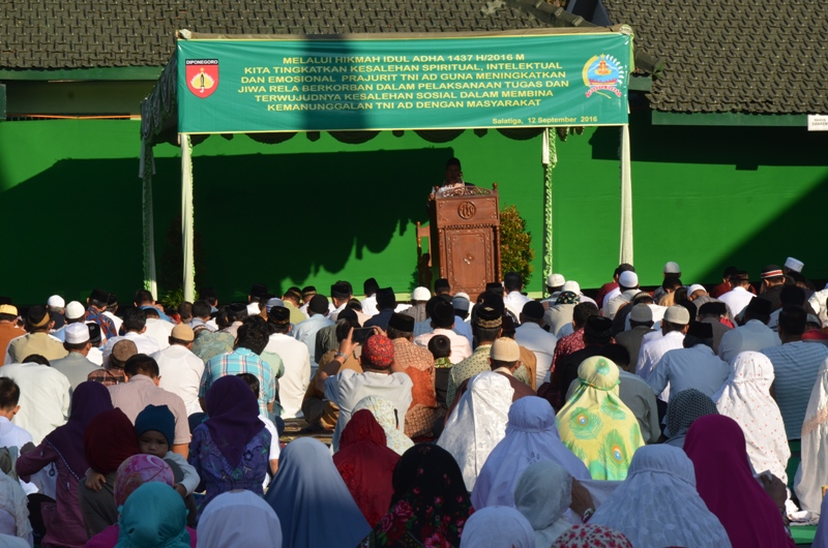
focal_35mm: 135
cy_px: 274
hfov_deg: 15.2
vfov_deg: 10.1
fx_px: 3099
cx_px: 414
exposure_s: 1/250
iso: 400
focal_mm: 90
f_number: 14
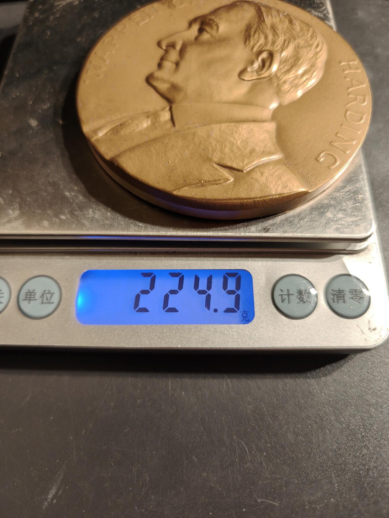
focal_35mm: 23
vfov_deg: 73.9
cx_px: 194
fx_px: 345
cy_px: 259
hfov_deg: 58.9
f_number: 1.6
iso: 160
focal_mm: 6.06
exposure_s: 1/100
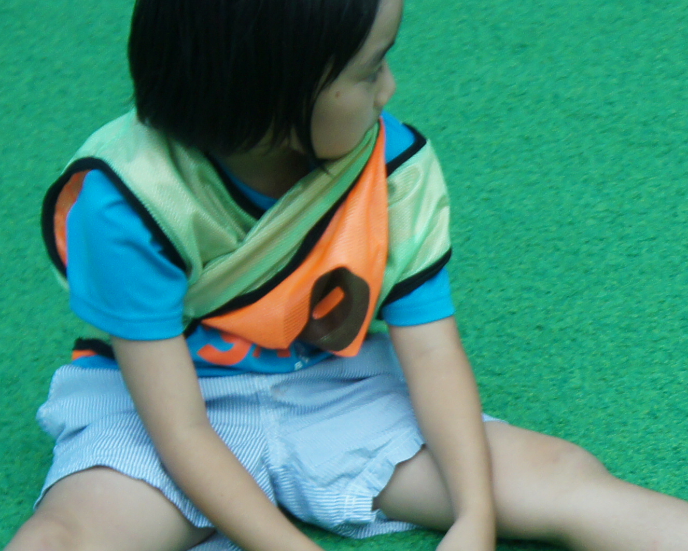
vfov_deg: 9.5
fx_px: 3271
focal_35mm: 161
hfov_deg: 11.9
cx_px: 722
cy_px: 587
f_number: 4.5
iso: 640
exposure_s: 1/60
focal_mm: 33
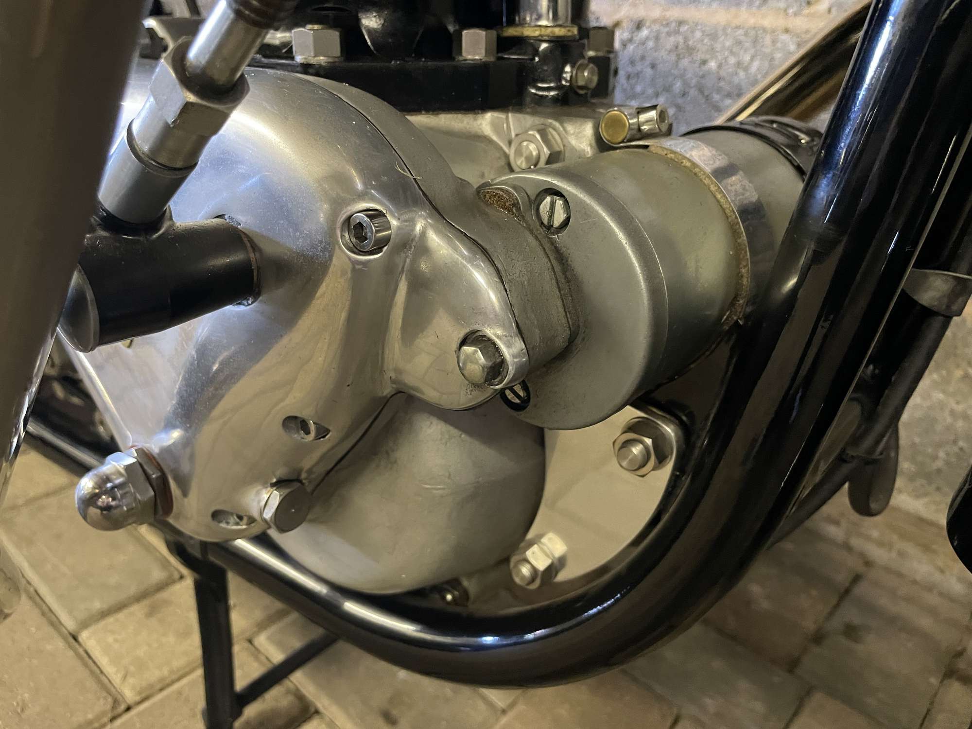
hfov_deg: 67.3
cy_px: 364
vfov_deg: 53.1
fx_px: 730
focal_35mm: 26
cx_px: 486
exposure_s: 1/25
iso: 640
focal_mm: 4.2
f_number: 1.6
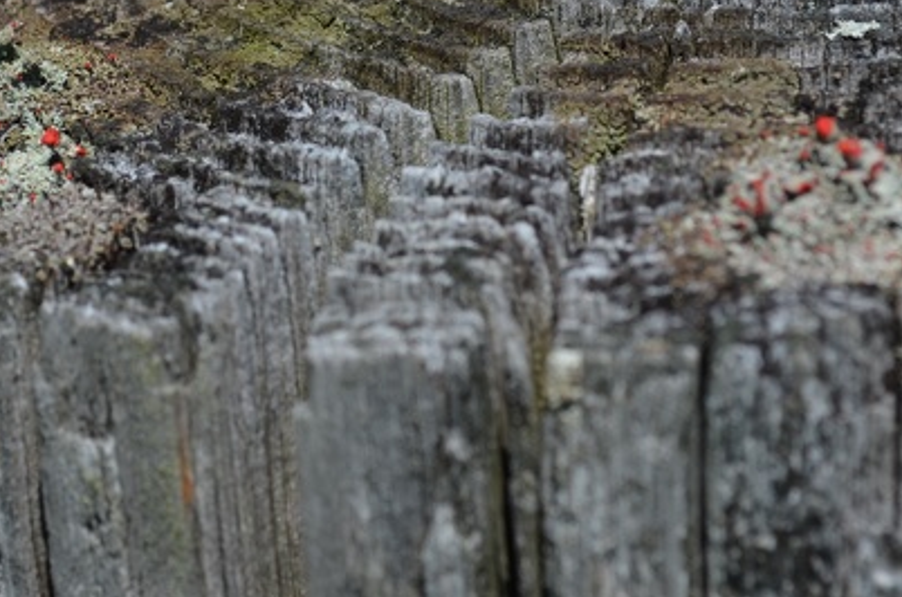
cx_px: 265
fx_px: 3250
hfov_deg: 15.8
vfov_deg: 10.4
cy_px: 49
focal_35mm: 130
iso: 100
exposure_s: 1/320
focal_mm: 44
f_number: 8
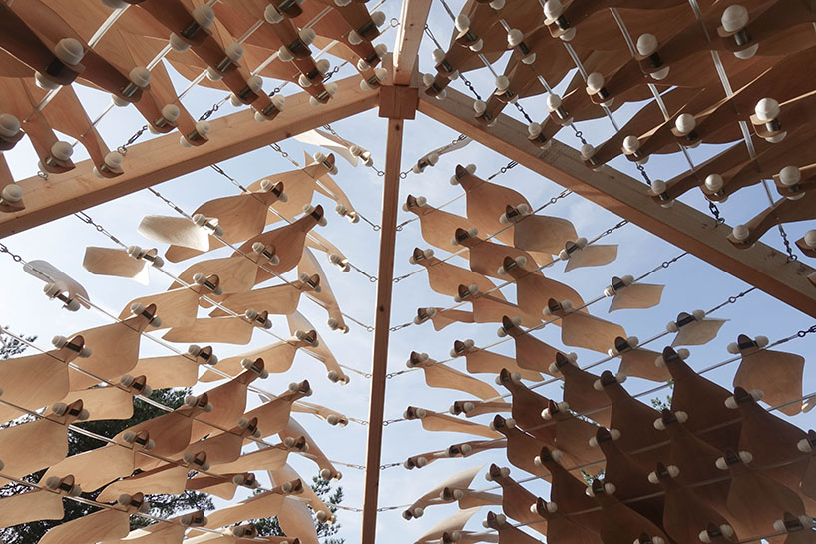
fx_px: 544
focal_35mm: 24
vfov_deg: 53.1
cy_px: 272
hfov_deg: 73.8
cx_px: 408
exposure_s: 1/500
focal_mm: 8.8
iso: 125
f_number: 5.6
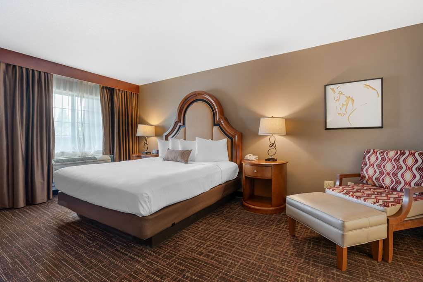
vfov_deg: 73.7
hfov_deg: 96.7
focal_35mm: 16
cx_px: 212
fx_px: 188
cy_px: 141
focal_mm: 16
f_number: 11
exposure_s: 2
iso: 400
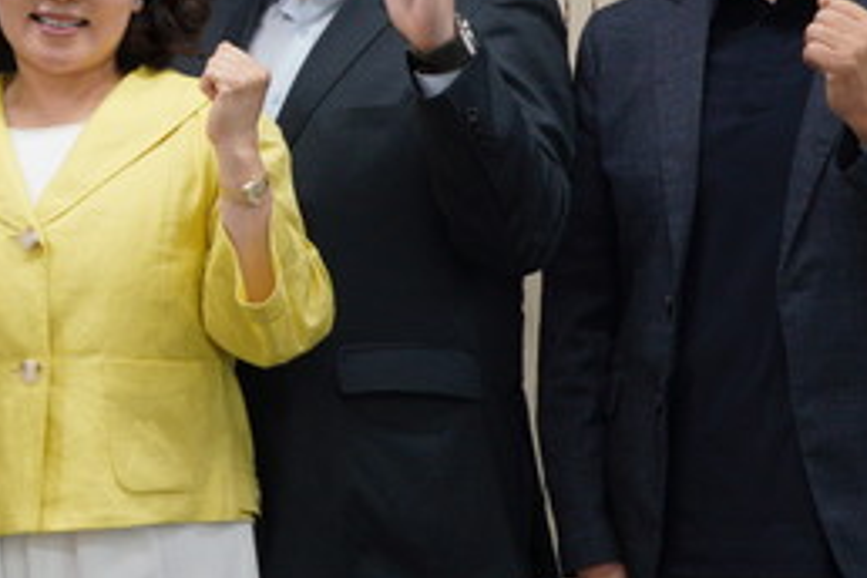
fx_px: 4428
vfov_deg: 7.4
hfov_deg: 10.8
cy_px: -54
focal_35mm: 184
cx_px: -460
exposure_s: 1/60
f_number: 4.5
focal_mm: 33
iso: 500
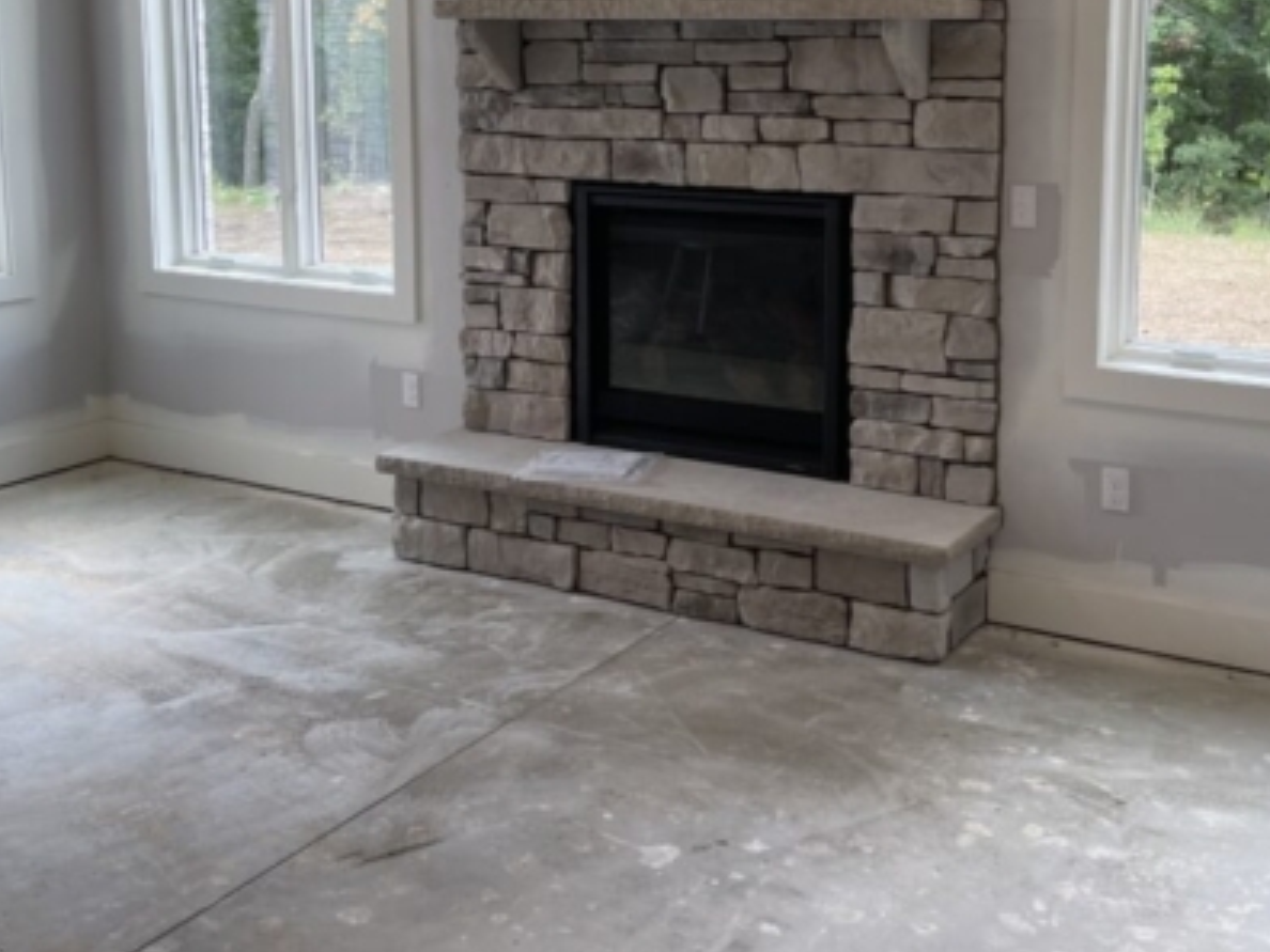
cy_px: 247
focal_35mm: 42
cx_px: 799
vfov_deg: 33.7
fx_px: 1541
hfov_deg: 44.4
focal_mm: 5.1
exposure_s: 1/120
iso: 50
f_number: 1.6
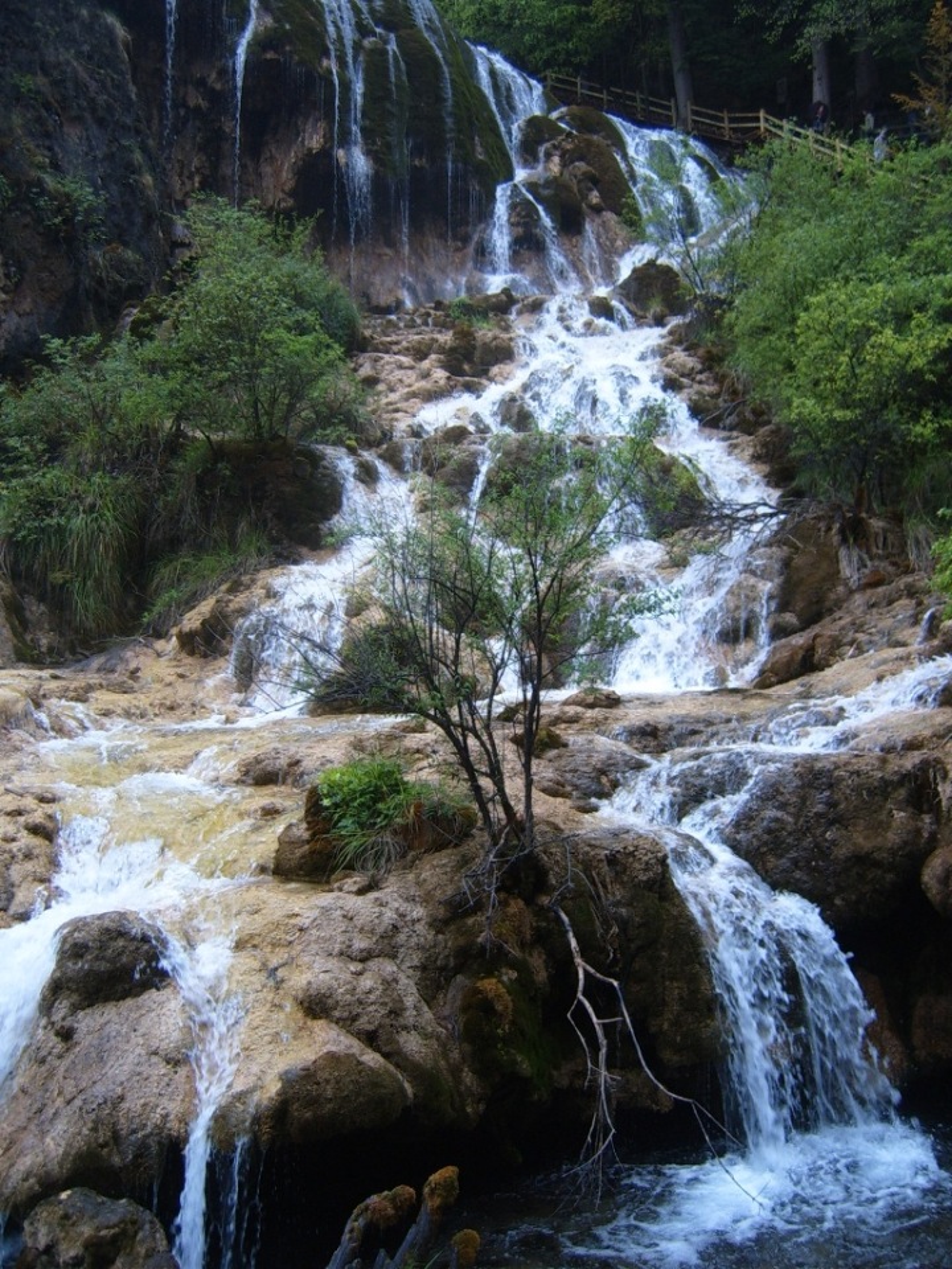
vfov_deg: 50.1
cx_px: 476
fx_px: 1357
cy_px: 634
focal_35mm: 37
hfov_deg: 38.7
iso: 63
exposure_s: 1/125
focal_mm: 6.2
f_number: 2.9
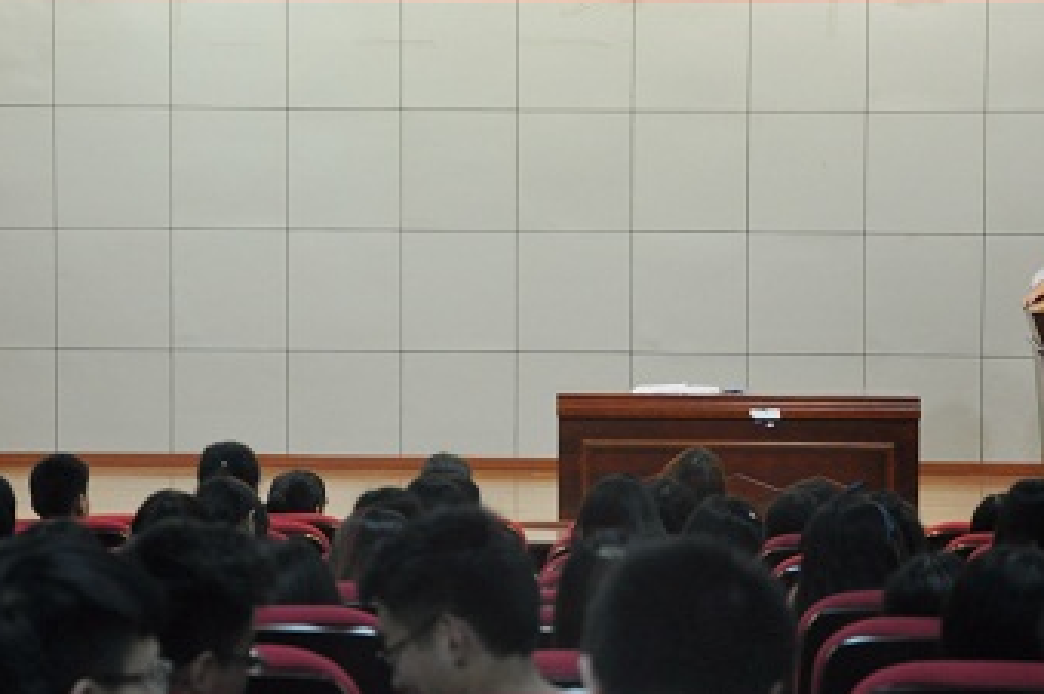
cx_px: 513
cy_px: 215
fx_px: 3708
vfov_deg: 10.7
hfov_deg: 16.0
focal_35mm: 128
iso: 800
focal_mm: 58
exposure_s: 1/30
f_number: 5
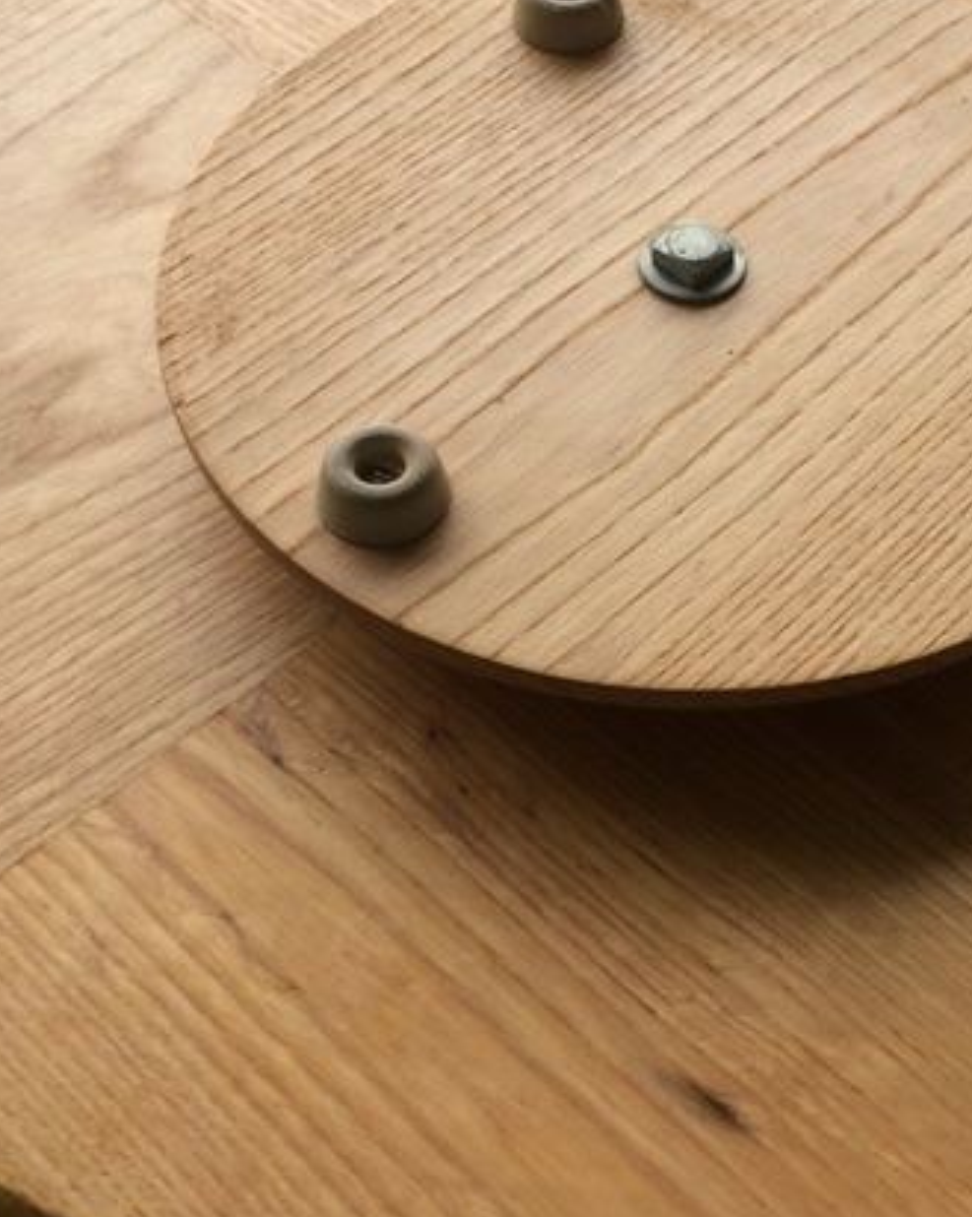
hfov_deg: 23.6
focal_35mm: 64
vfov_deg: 29.6
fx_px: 2304
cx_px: 715
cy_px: 637
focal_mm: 4.12
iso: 40
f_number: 2.2
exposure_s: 1/60
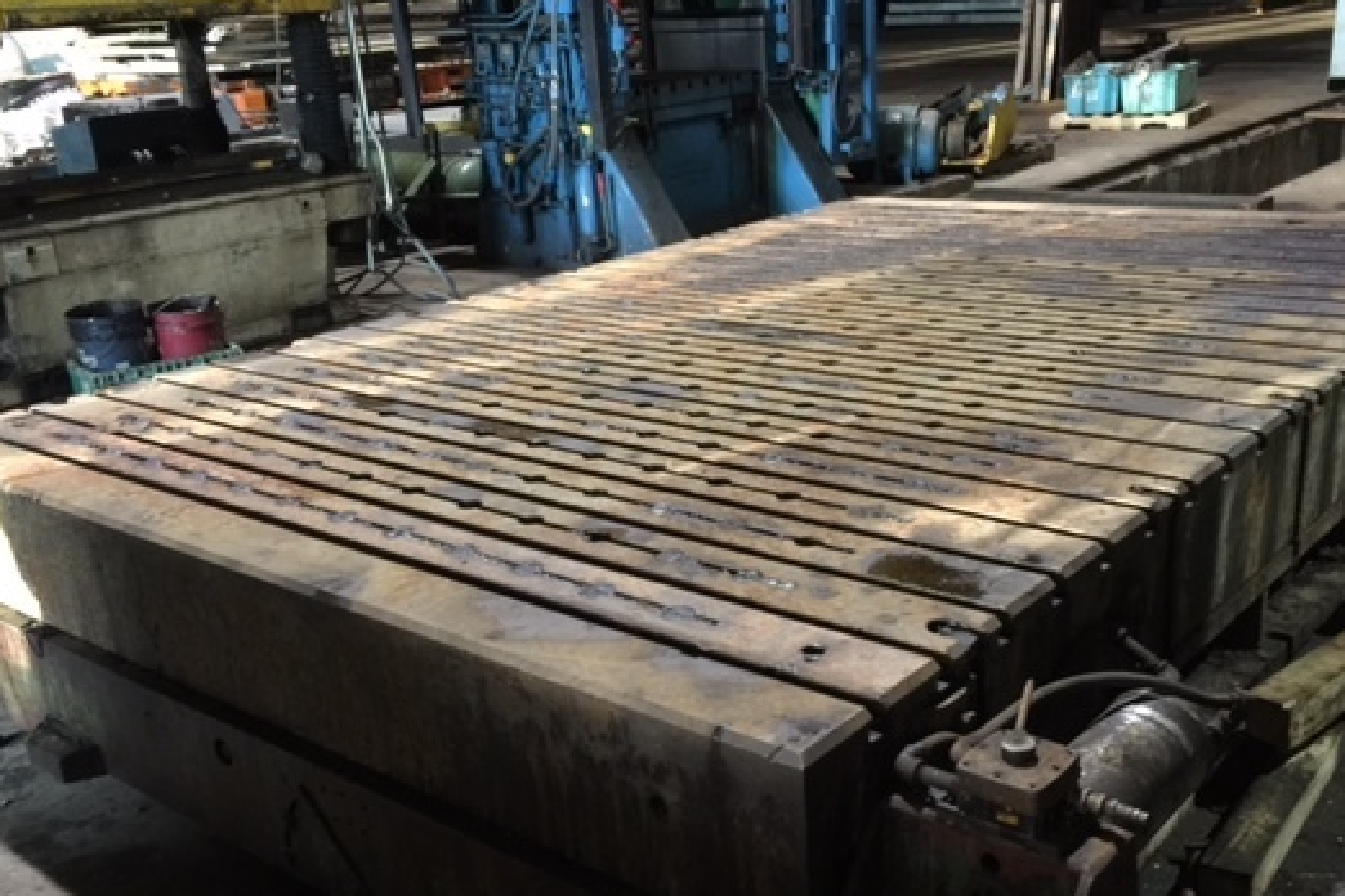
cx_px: 711
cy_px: 559
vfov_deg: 35.7
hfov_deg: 51.9
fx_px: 1382
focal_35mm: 37
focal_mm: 4.15
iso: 80
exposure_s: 1/4
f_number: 2.2
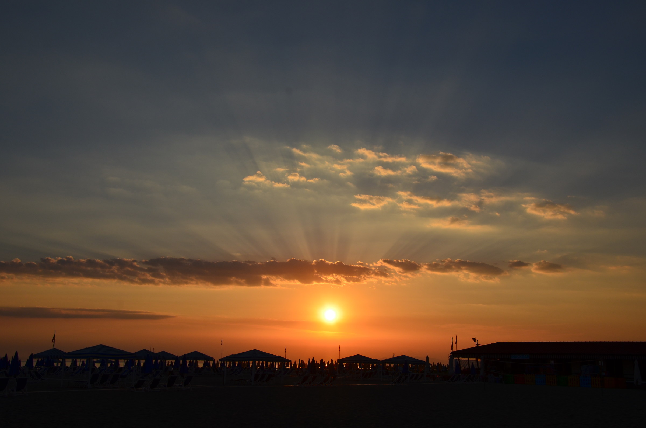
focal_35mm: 38
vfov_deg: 35.3
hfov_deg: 51.4
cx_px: 323
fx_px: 671
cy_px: 214
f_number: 11
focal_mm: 25
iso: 100
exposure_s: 1/500
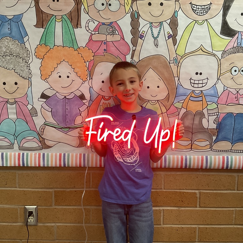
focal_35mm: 35
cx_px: 121
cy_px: 120
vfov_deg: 47.2
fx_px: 278
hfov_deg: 47.2
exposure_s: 1/60
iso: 125
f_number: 1.8
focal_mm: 3
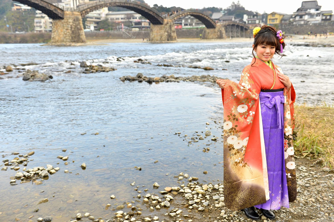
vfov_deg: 41.1
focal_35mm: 32
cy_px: 111
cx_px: 167
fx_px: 297
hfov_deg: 58.7
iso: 200
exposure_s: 1/200
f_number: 4
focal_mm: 32
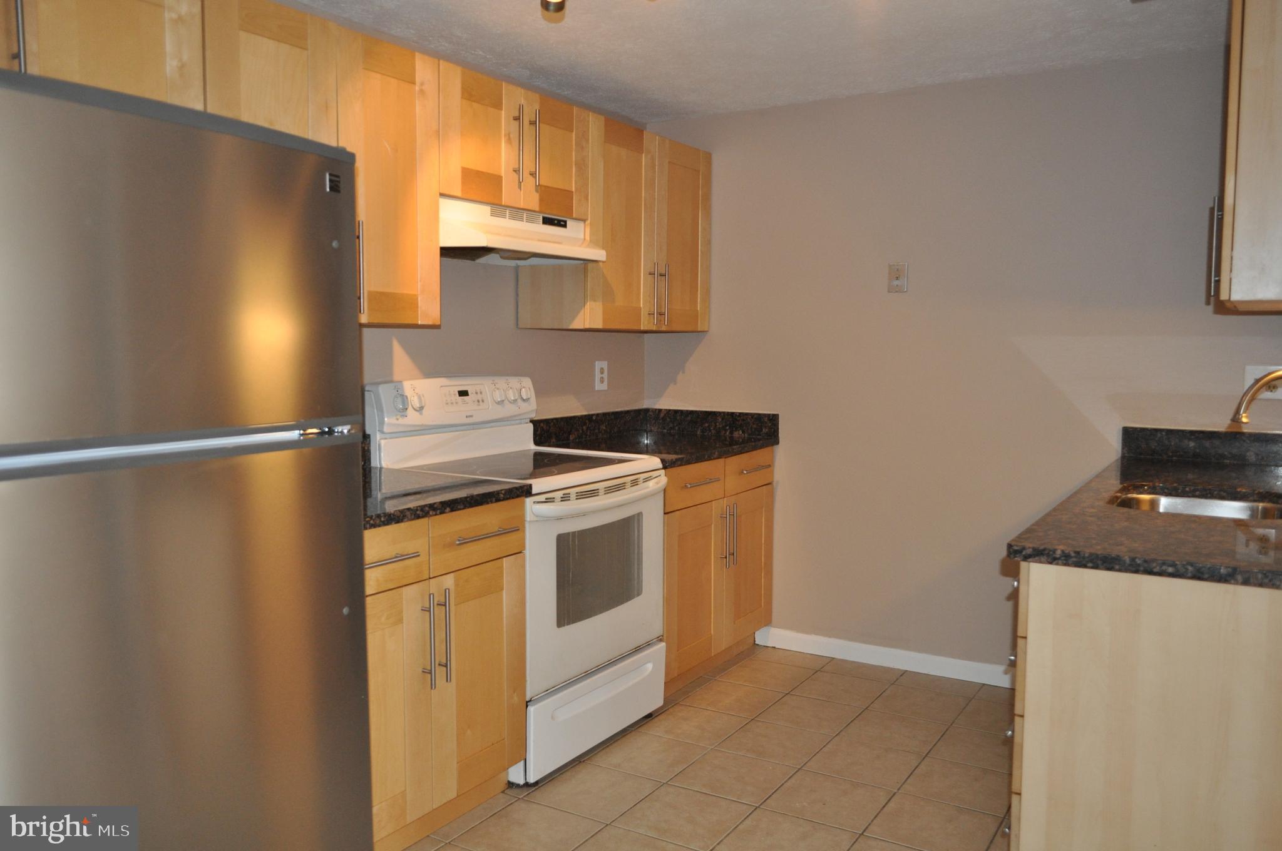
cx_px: 641
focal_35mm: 27
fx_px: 960
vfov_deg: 47.8
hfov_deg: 67.4
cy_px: 426
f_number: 3.5
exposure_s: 1/60
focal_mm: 18
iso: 800
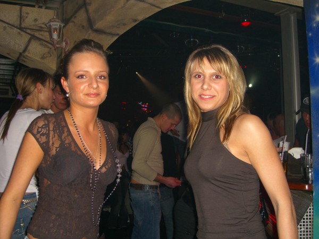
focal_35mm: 38
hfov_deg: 49.0
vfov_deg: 37.7
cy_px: 120
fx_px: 350
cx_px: 160
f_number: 2.8
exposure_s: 1/60
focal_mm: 7.9
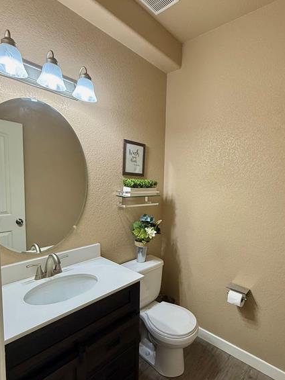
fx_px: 209
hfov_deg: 67.4
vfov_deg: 84.6
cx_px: 181
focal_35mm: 19
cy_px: 203
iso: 320
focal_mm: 2.22
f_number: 2.2
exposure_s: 1/120
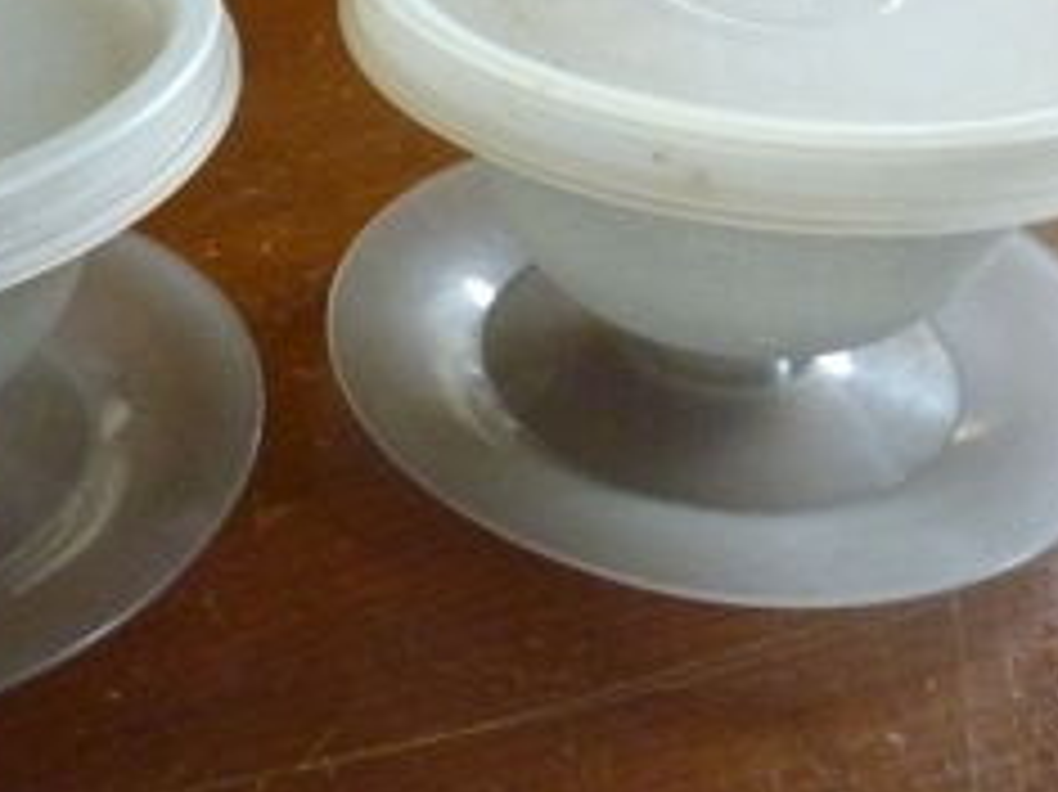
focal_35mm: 51
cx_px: 365
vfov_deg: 28.4
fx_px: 1558
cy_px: 284
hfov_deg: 37.2
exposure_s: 1/30
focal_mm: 4.1
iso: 800
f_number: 3.3
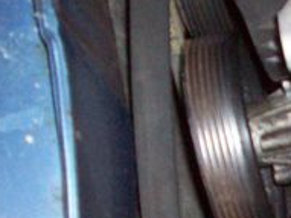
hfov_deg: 14.8
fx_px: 1042
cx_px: 433
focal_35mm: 124
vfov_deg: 11.6
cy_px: 290
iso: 200
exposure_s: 1/64
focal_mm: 6.2
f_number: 2.8
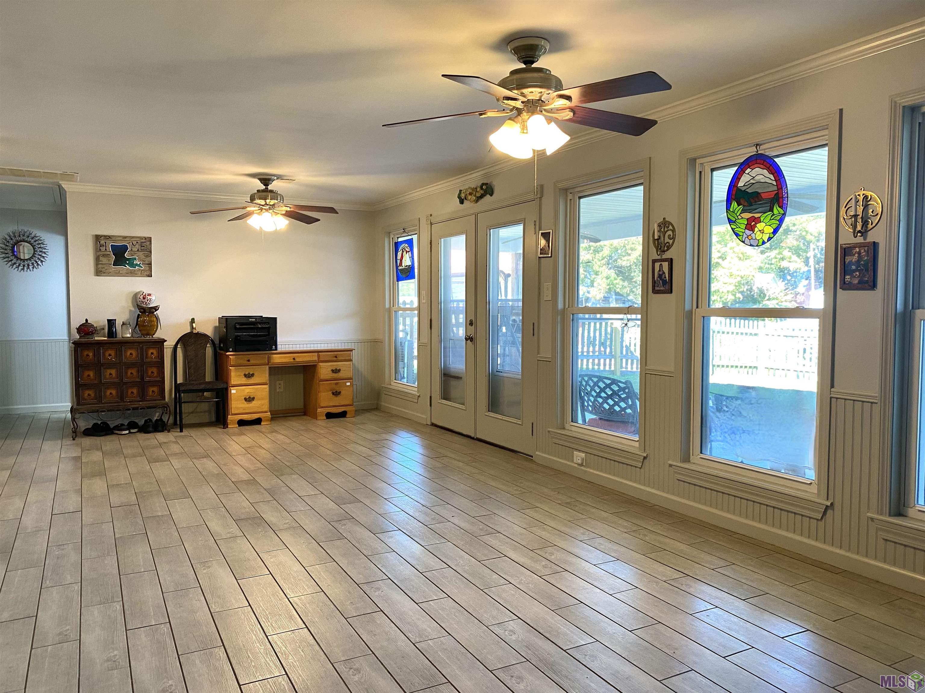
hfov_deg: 67.3
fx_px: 695
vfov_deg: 53.1
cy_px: 346
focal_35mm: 26
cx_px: 462
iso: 80
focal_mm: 4.25
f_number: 1.8
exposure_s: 1/60
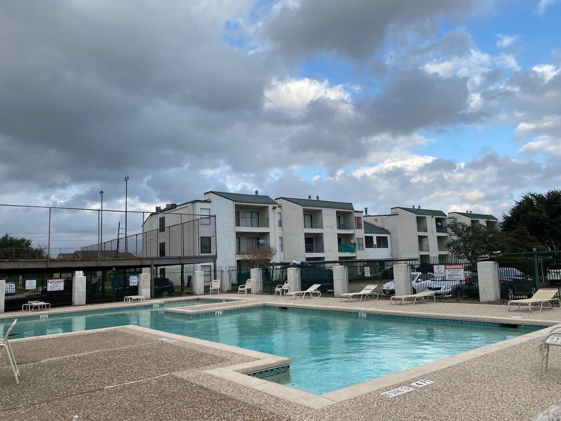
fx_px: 421
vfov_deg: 53.1
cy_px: 210
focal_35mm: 26
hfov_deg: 67.3
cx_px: 280
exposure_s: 1/1316
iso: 32
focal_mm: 4.25
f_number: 1.8
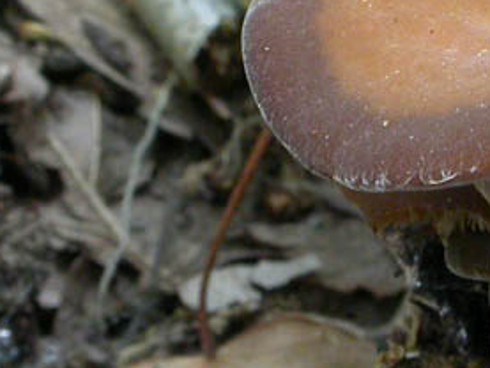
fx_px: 5027
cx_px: 386
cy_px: 172
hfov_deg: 5.6
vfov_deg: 4.2
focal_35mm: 355
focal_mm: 25.5
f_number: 10.1
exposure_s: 1/8
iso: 200
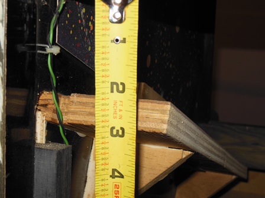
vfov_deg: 25.7
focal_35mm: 57
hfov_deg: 33.8
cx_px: 132
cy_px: 99
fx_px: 436
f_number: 4.1
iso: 125
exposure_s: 1/60
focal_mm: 10.2
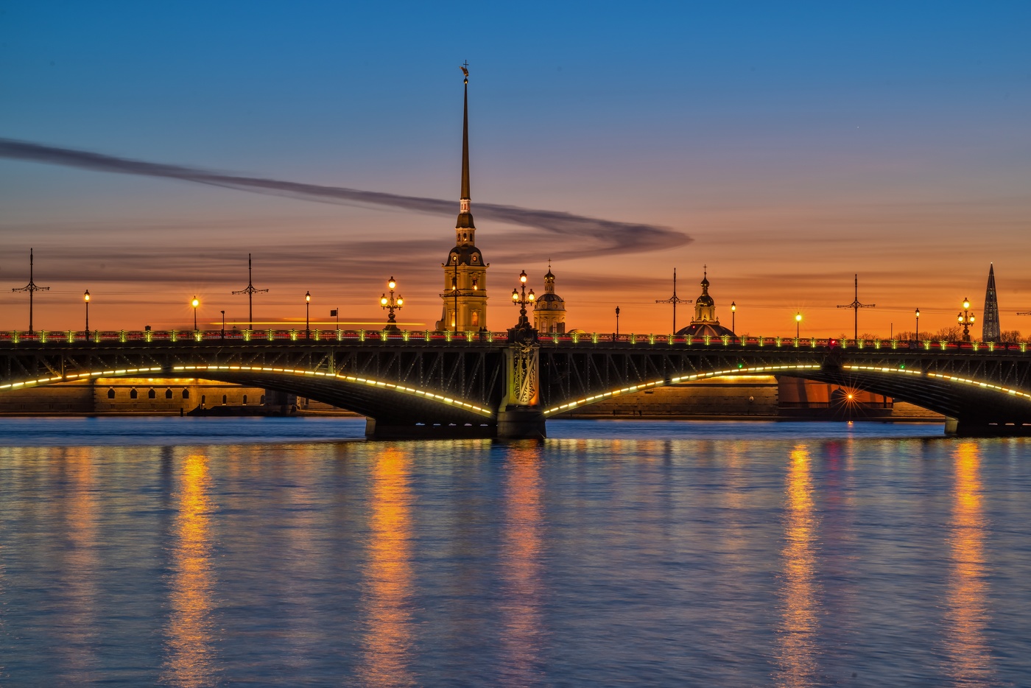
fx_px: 3093
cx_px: 516
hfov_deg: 18.9
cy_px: 344
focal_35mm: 108
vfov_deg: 12.7
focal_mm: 108
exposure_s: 3
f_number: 16
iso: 100
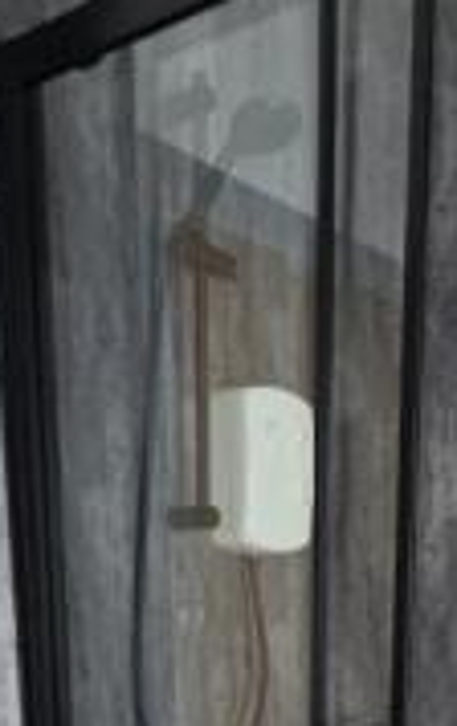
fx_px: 892
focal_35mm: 45
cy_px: 810
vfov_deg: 36.9
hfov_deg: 28.6
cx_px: 284
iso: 320
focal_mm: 2.2
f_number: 1.9
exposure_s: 1/50
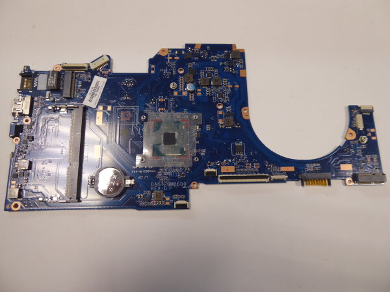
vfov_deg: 54.9
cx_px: 195
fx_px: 282
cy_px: 146
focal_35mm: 25
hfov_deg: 69.4
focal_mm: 4.3
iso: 250
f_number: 3.3
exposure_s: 1/60
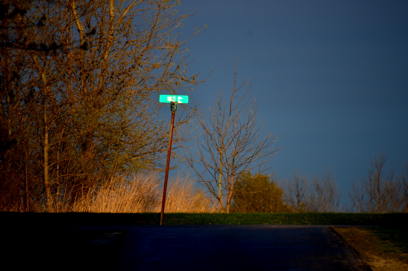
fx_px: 6788
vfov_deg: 2.3
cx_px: 204
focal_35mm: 600
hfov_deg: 3.4
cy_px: 136
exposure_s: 1/160
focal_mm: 400
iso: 100
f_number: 6.3
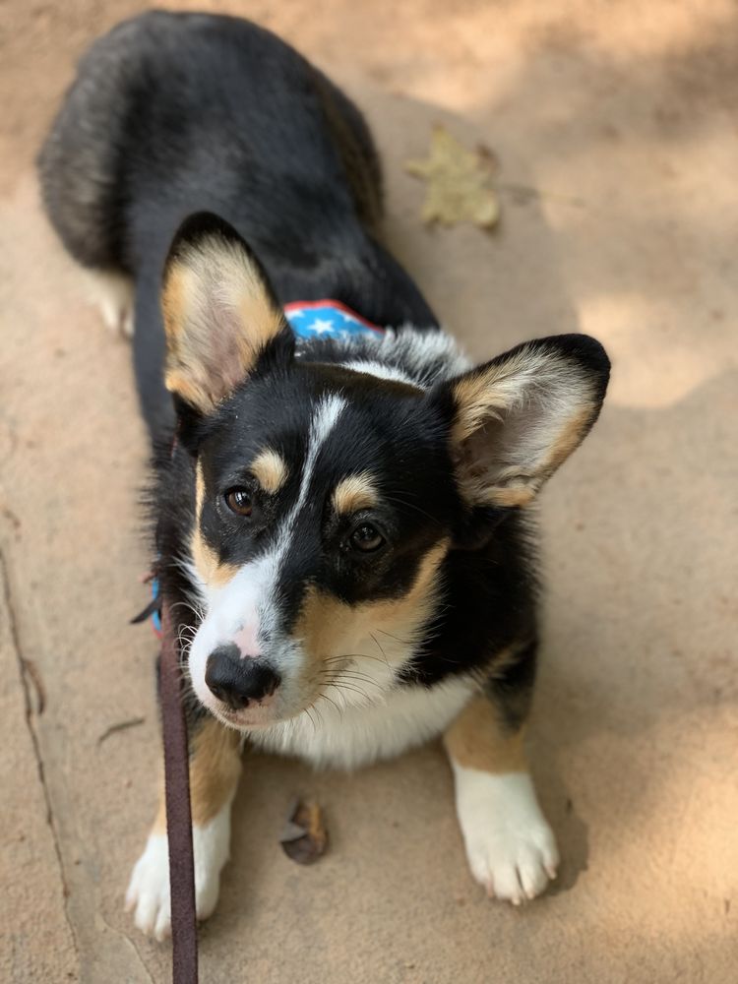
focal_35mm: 52
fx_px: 1478
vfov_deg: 36.8
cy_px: 492
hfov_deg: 28.0
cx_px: 369
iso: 20
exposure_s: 1/122
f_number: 2.4
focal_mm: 6
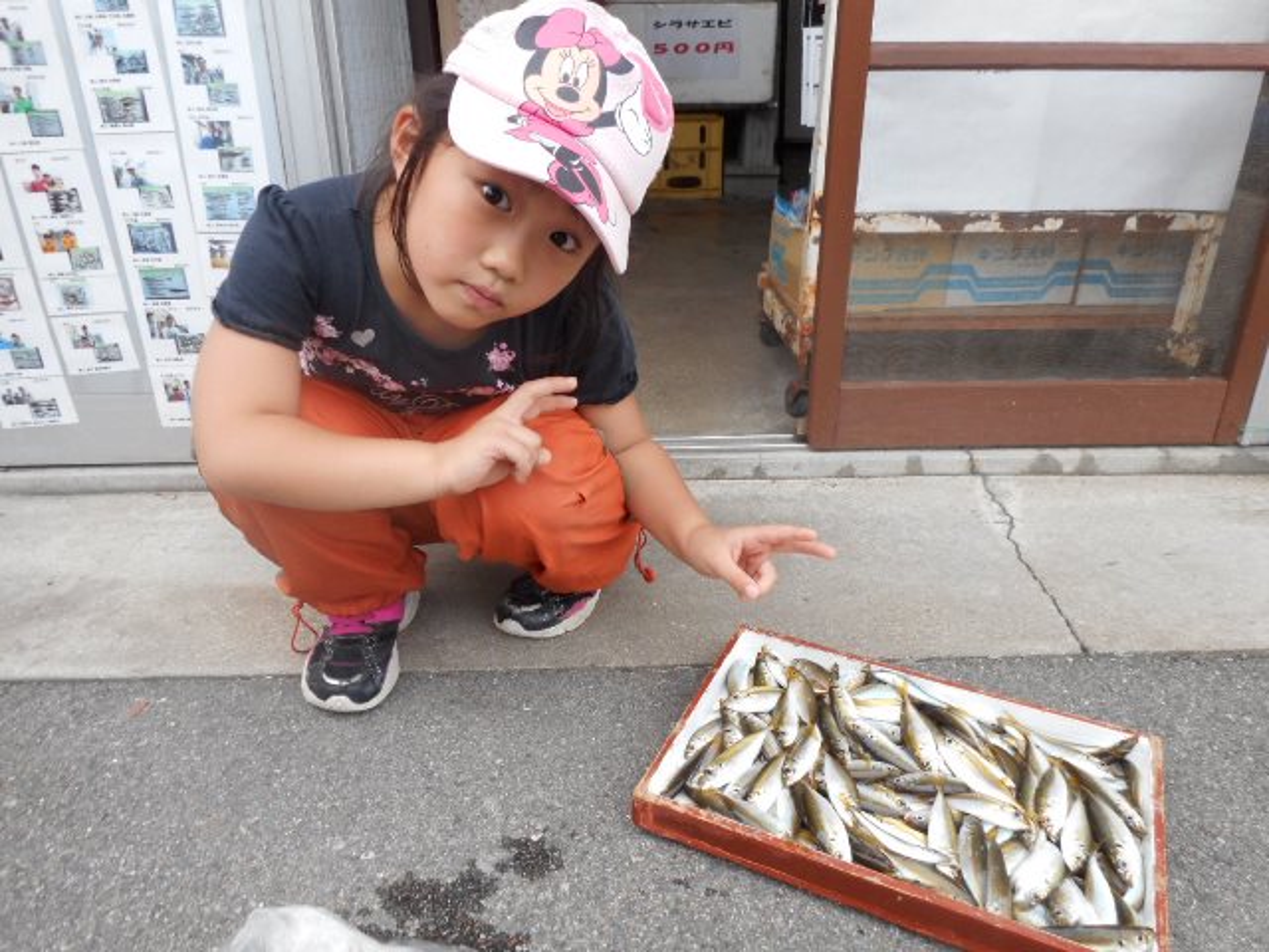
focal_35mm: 25
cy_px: 476
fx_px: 916
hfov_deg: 69.4
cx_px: 634
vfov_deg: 54.9
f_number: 3.7
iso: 140
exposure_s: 1/30
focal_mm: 4.5
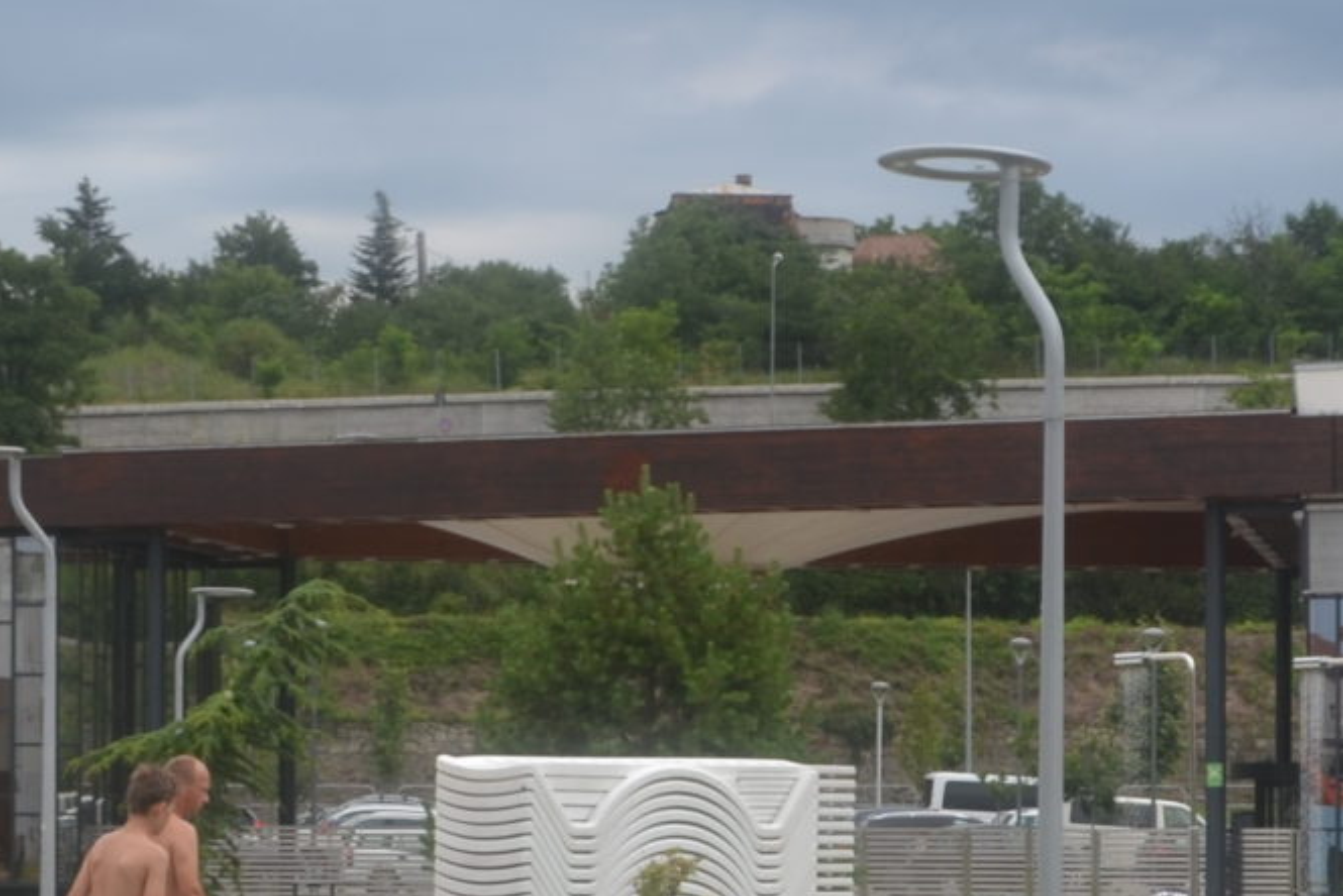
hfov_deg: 16.1
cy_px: 766
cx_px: 967
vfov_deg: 10.8
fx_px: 4740
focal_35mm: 127
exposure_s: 1/250
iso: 100
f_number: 8
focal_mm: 22
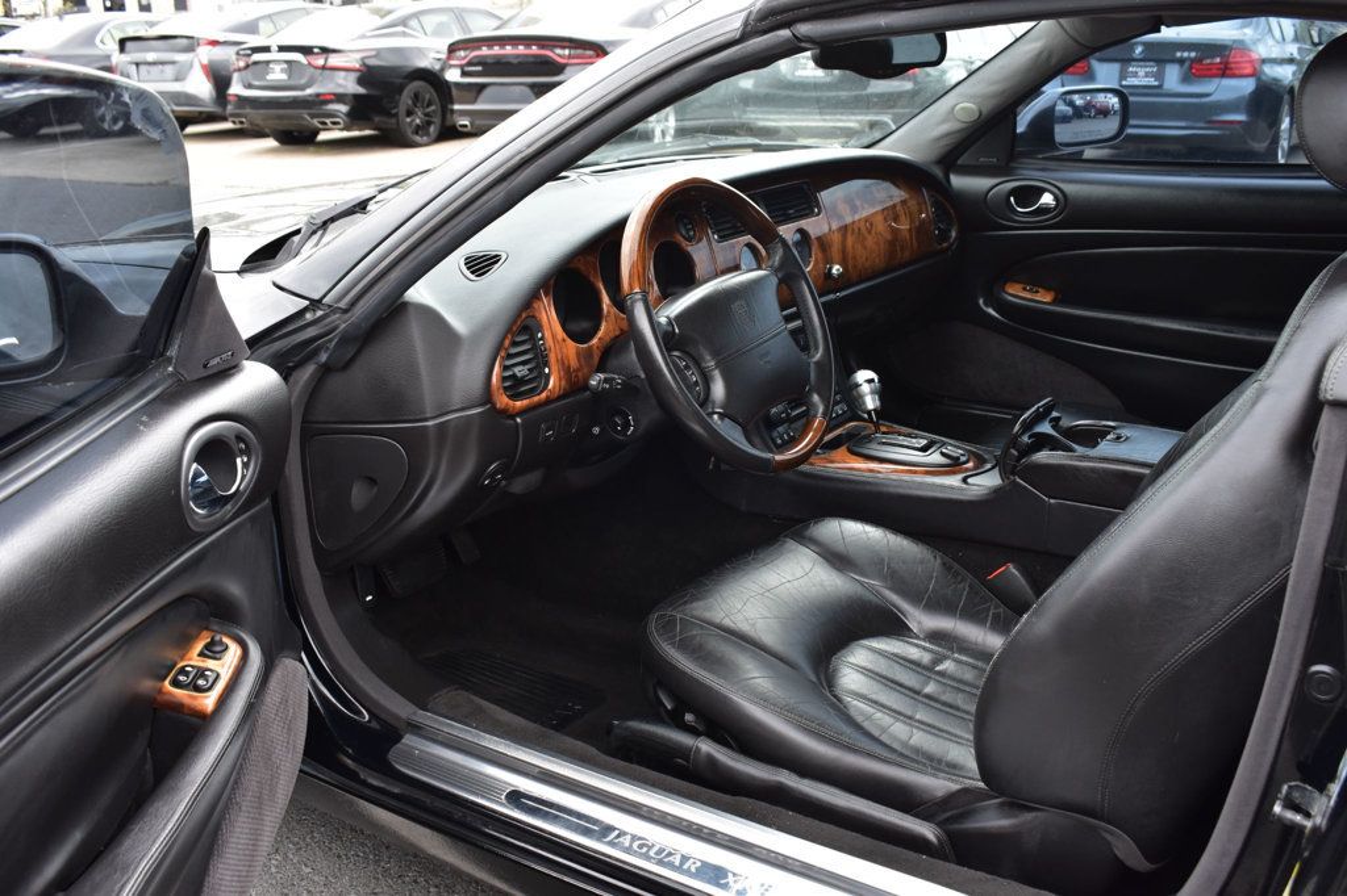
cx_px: 674
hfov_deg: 53.1
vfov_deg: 36.8
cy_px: 448
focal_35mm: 36
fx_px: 1346
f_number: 8
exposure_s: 1/80
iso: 400
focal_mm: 24
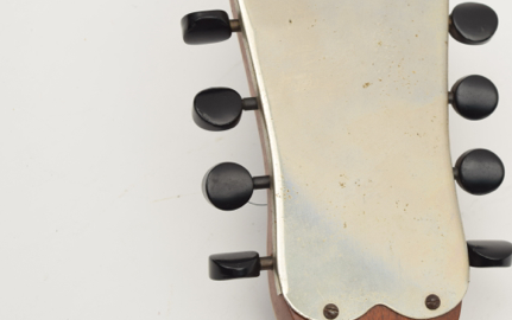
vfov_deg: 10.5
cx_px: 356
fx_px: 1742
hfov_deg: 16.7
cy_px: 114
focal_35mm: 125
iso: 100
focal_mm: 55
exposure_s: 1/125
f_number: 9
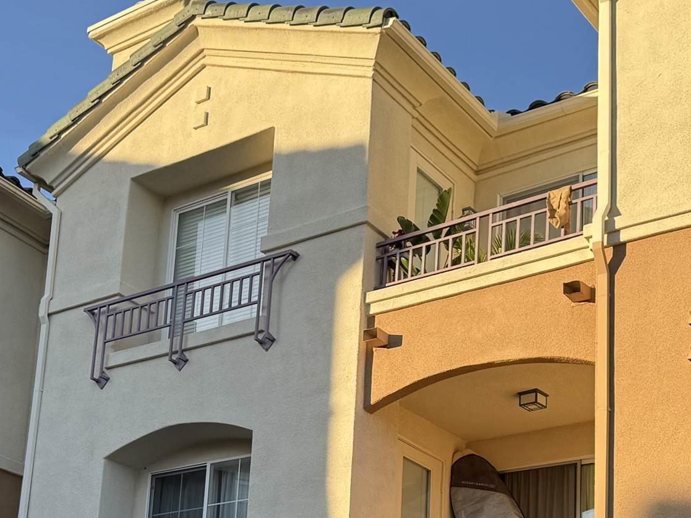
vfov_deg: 21.4
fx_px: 1318
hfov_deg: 29.3
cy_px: 525
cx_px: 257
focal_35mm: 66
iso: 80
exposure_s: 1/1524
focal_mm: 6.76
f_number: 1.78
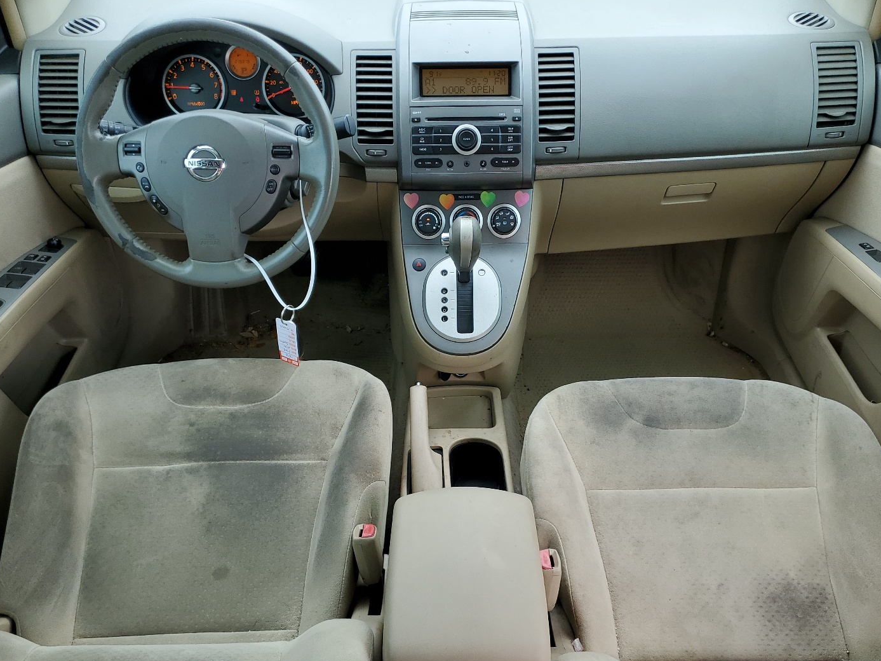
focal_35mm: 30
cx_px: 443
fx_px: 763
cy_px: 369
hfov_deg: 60.0
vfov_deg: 46.7
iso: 50
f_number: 1.5
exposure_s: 1/345
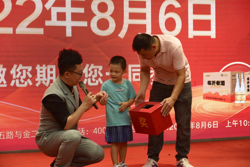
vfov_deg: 17.5
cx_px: 125
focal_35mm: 78
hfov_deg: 26.0
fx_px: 542
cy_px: 84
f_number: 5
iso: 3200
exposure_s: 1/100
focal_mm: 78
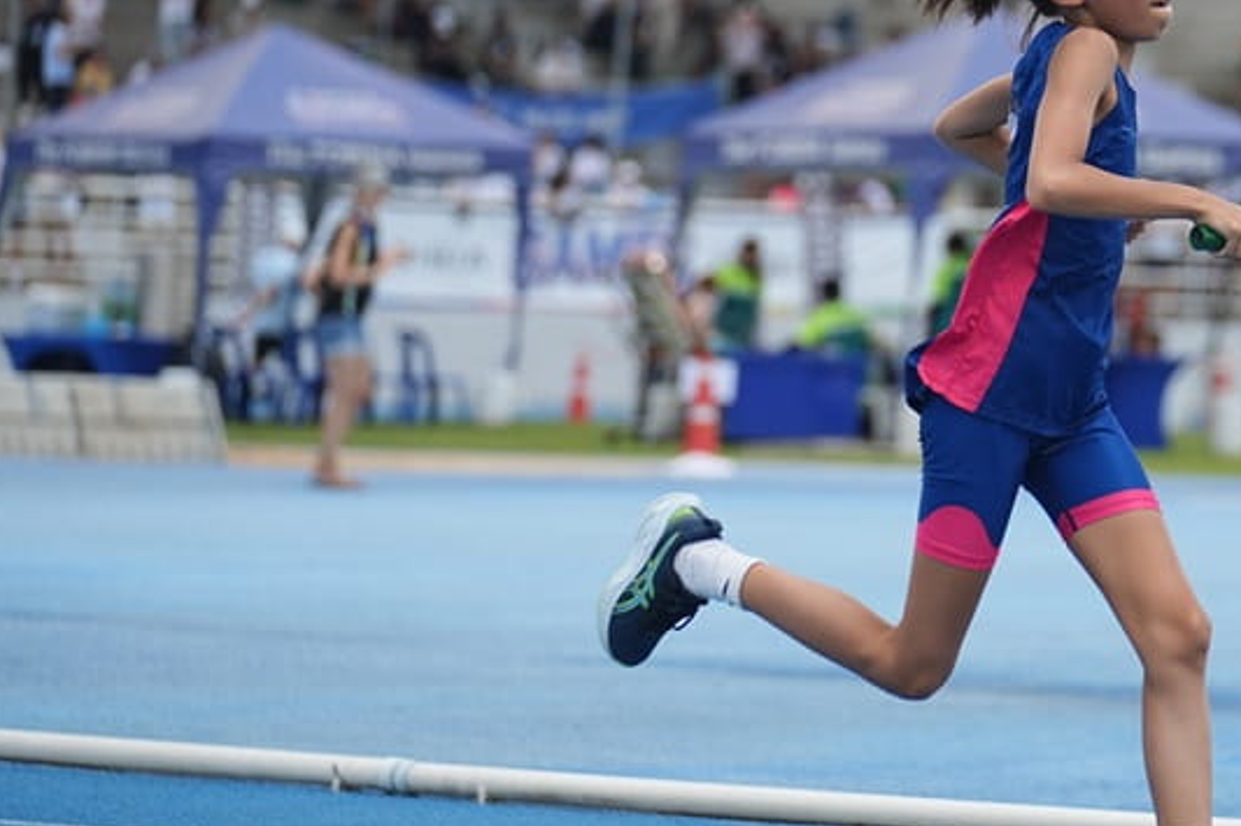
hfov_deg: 9.7
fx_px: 7305
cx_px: 1076
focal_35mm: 212
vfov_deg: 6.5
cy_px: 326
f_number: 3.2
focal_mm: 113
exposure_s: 1/2500
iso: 200
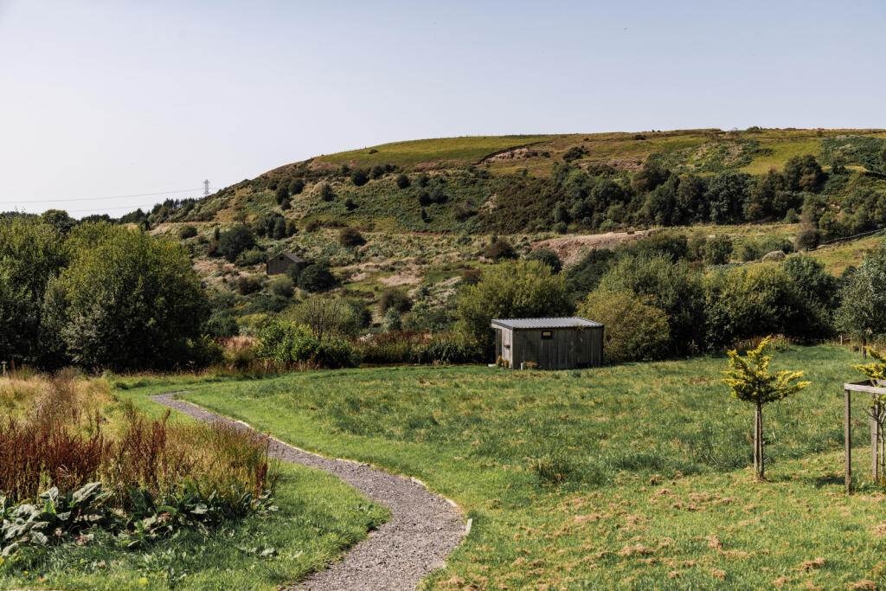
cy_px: 296
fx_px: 1083
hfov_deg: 44.5
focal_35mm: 44
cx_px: 443
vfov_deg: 30.5
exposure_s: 1/400
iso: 125
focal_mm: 44
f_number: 8
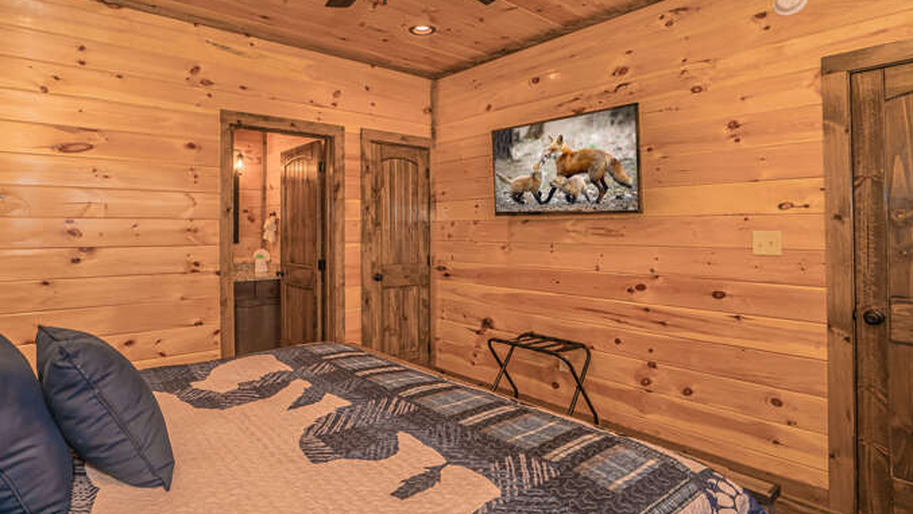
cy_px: 220
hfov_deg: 89.1
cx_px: 399
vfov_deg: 58.1
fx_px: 460
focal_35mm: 19
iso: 1250
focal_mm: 16
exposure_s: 1/200
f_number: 7.1
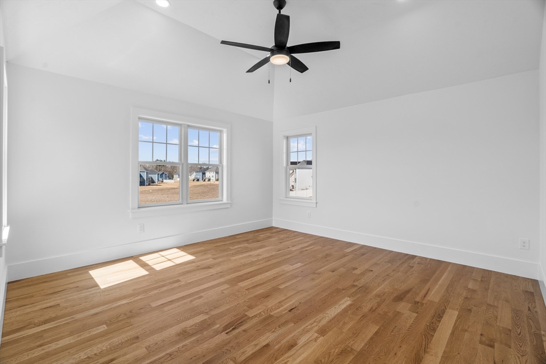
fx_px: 243
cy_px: 182
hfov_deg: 96.7
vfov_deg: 73.8
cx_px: 273
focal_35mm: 16
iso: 320
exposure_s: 1/5
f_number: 7.1
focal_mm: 16
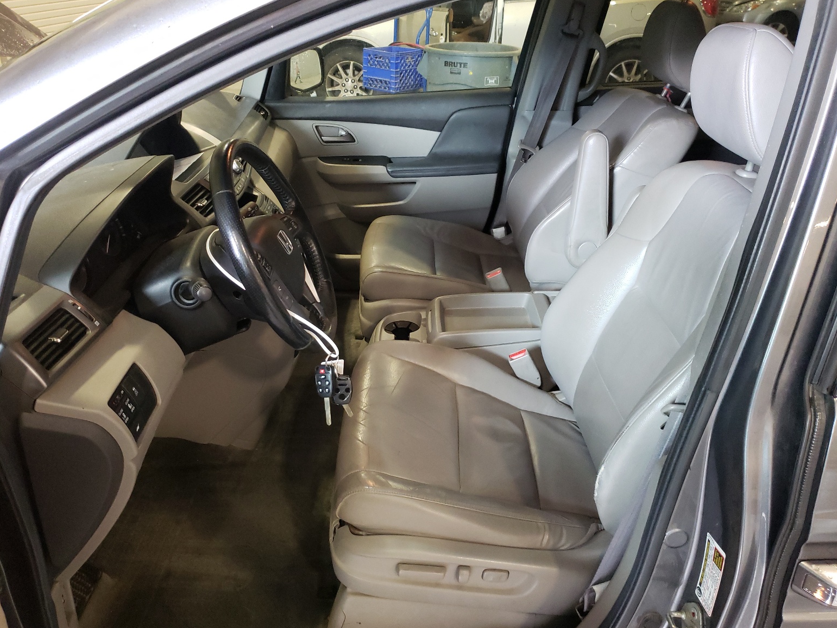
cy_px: 321
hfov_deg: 65.3
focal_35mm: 27
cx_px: 423
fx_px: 653
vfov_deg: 51.4
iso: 334
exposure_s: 1/30
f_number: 1.5
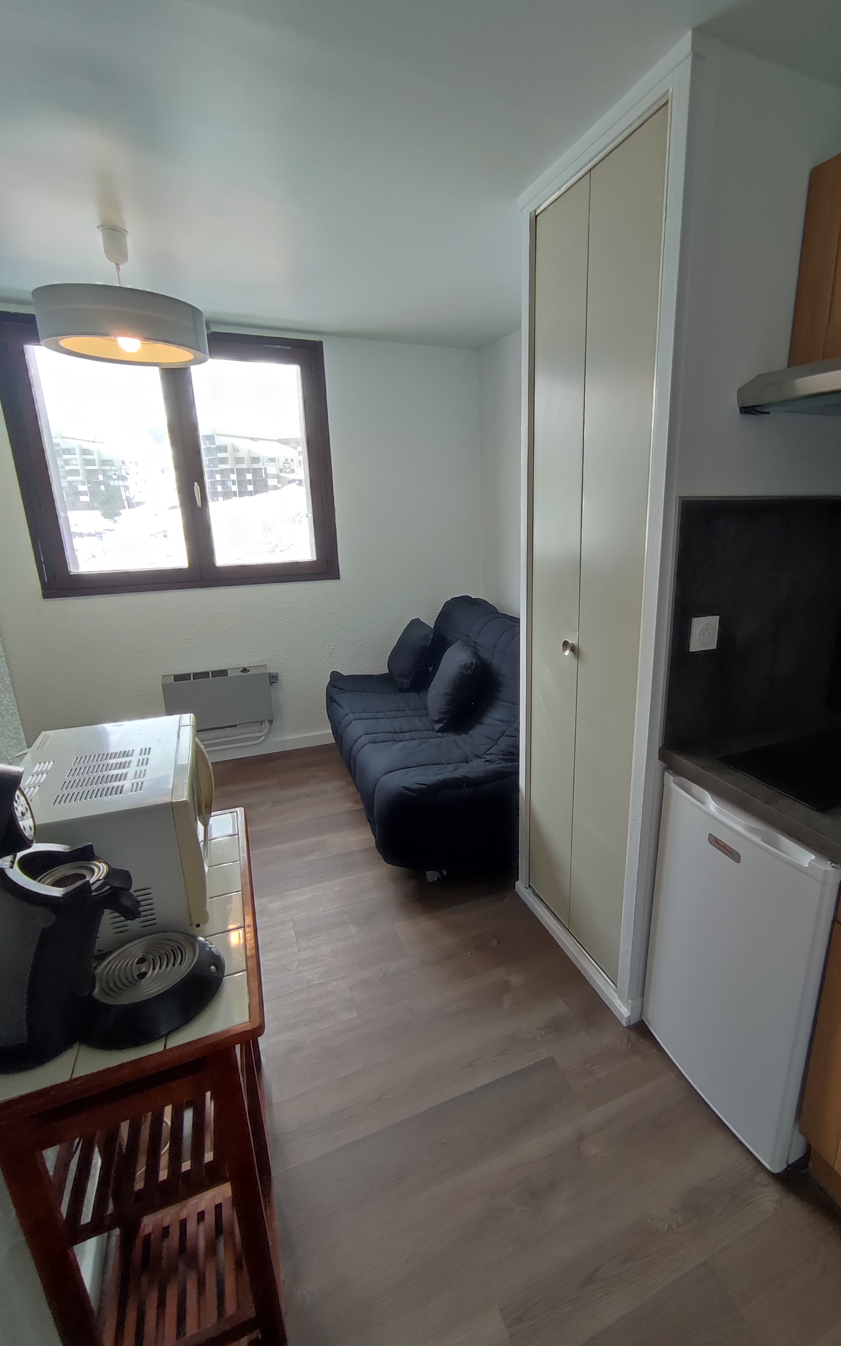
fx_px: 623
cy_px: 673
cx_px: 494
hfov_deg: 67.5
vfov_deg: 94.4
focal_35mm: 17
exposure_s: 1/50
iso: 169
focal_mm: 1.65
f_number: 2.2
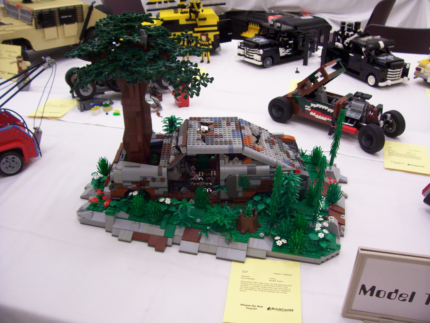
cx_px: 215
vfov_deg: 41.8
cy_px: 162
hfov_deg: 54.0
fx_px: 422
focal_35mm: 34
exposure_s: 1/27.8
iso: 160
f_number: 2.7
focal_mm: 5.6
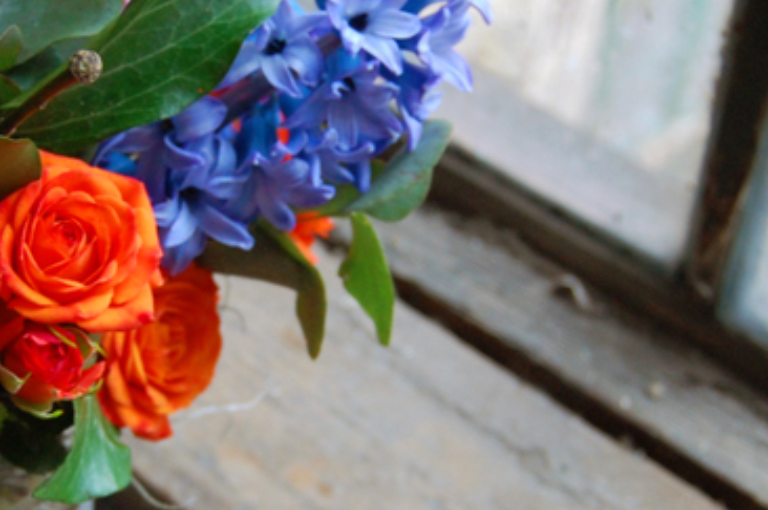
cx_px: 262
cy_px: 255
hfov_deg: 21.6
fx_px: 2010
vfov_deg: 14.5
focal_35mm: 94
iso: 800
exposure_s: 1/8
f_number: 3.8
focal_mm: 23
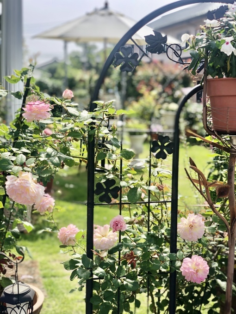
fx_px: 473
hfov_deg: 28.0
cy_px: 157
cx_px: 118
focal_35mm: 52
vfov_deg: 36.8
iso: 16
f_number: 2.4
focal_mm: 6
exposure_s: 1/412
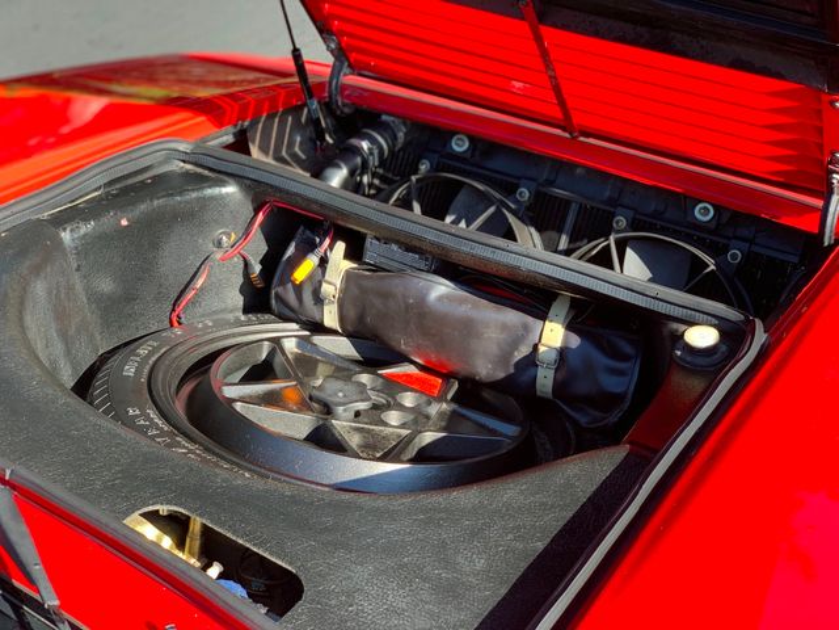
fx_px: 1260
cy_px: 315
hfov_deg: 36.8
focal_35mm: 52
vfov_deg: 28.0
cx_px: 420
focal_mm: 6
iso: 32
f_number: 2.4
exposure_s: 1/122
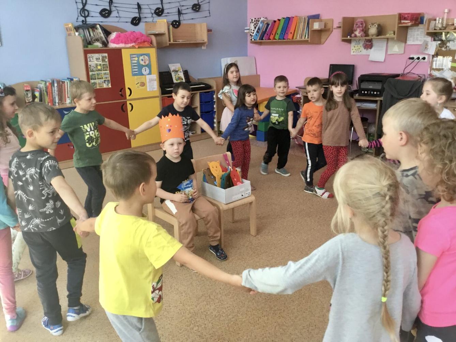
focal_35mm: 31
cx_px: 228
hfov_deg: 58.3
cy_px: 171
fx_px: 408
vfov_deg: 45.5
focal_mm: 3.3
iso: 50
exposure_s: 1/33
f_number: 2.4
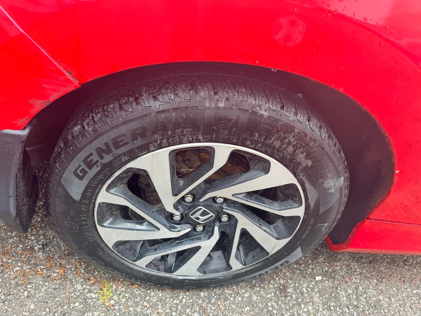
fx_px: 292
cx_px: 210
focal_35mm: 24
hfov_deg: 71.6
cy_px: 158
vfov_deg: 56.8
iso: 100
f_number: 1.78
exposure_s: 1/142
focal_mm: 6.76
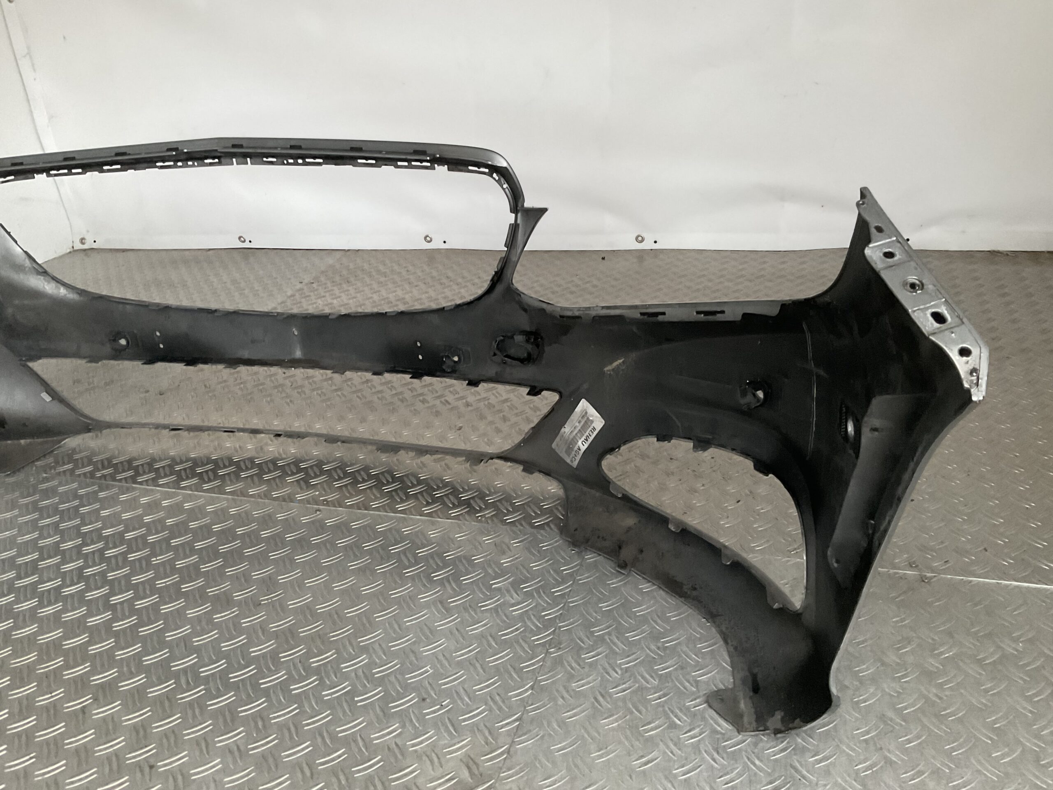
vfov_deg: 48.2
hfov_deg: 61.7
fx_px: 882
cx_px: 526
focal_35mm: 29
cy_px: 395
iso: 250
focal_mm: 3
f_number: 1.8
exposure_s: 1/50
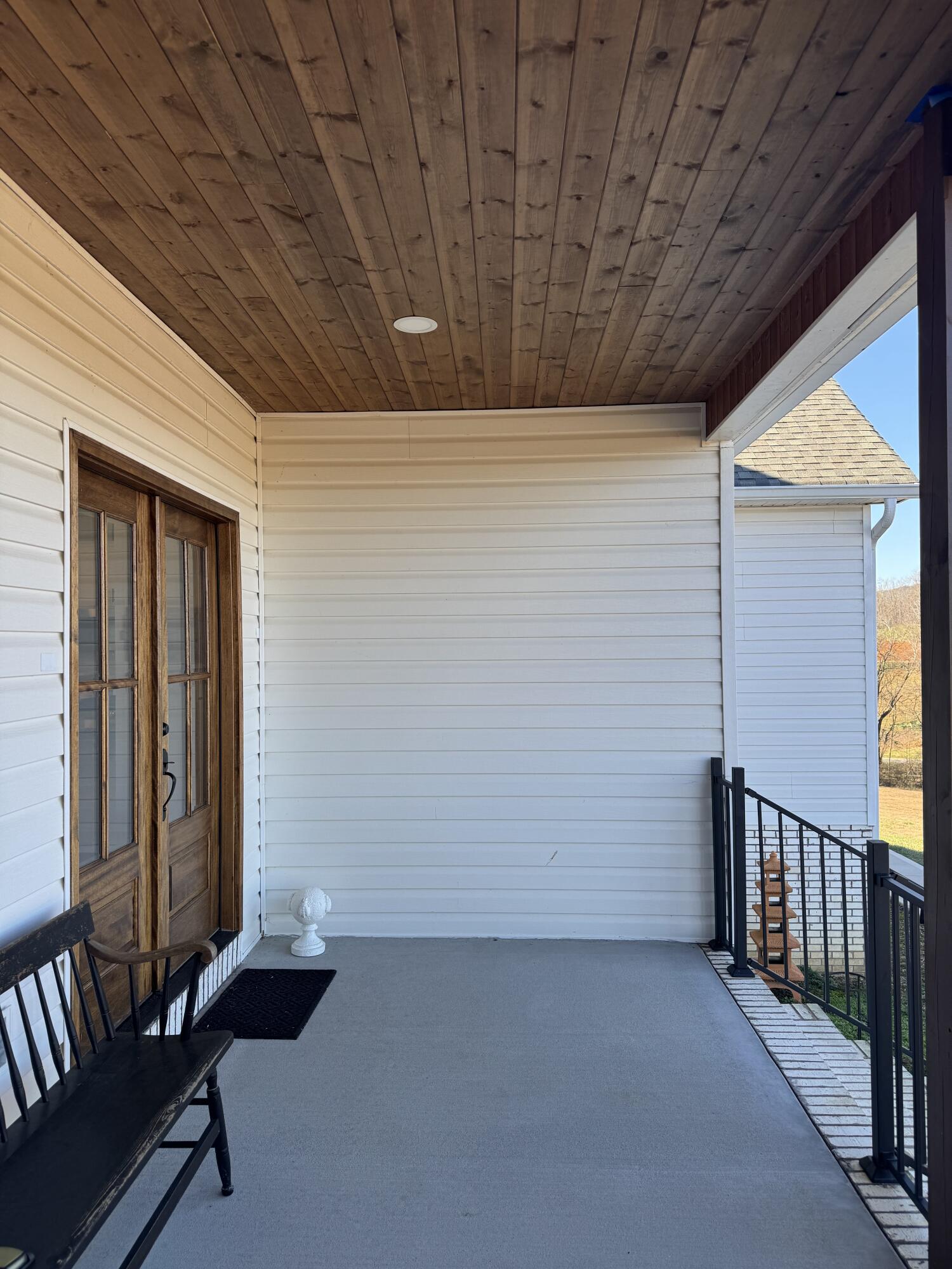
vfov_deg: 71.6
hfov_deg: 56.8
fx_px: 880
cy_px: 634
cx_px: 476
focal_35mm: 24
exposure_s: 1/639
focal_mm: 6.76
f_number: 1.78
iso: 80
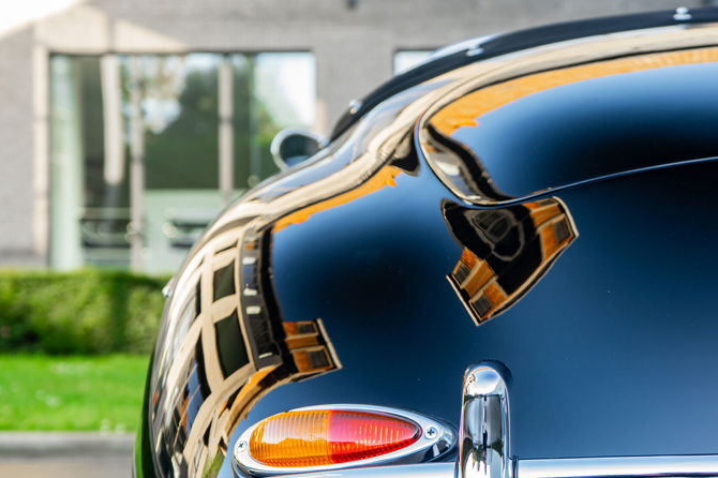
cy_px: 314
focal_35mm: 78
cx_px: 427
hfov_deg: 26.0
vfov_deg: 17.4
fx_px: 1555
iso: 64
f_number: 5
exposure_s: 1/15
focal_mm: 51
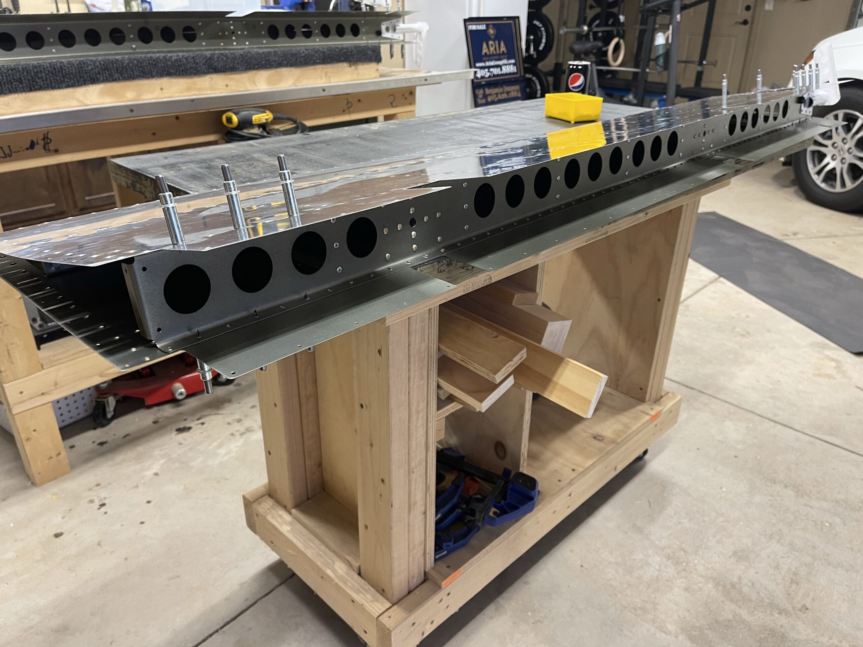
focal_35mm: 26
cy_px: 324
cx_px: 432
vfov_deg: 53.1
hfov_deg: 67.3
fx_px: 648
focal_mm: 5.1
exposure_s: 1/60
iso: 160
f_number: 1.6
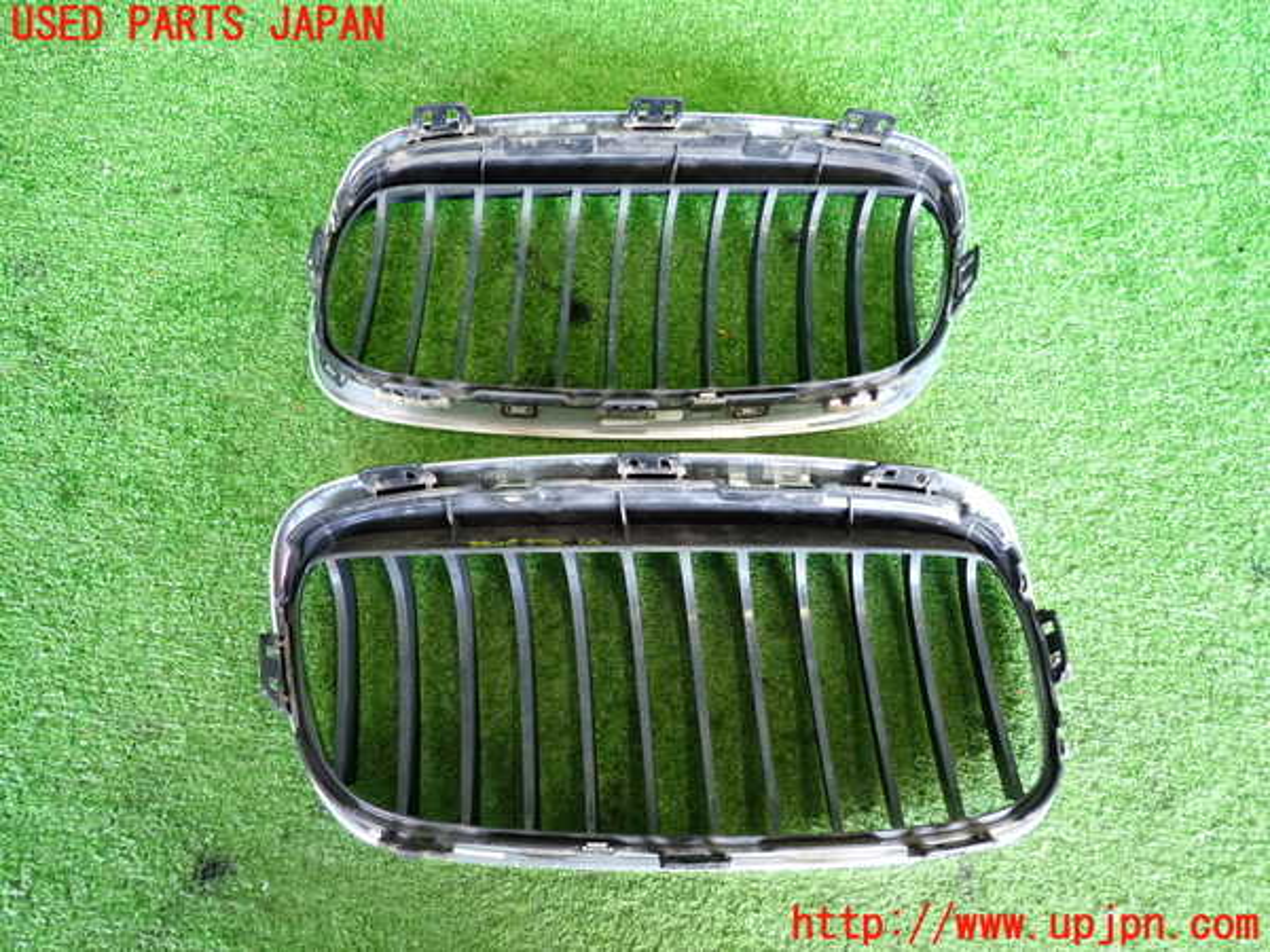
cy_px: 476
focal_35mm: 25
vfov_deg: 54.9
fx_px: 917
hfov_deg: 69.4
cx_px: 635
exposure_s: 1/30
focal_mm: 4.5
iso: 200
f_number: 2
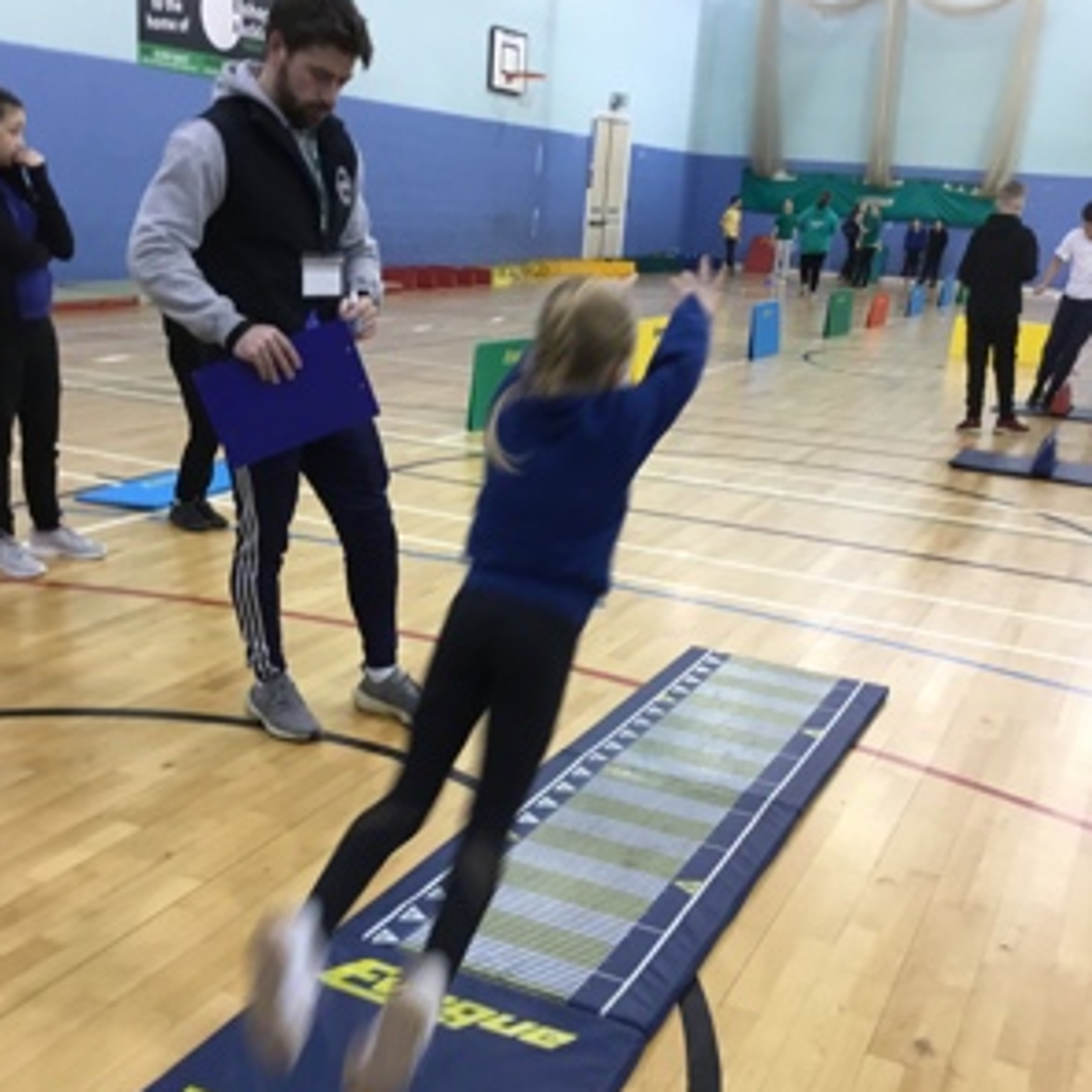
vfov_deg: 44.5
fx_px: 1321
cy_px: 686
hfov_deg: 44.9
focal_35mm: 37
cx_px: 542
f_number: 2.4
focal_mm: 3.3
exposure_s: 1/33
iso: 100
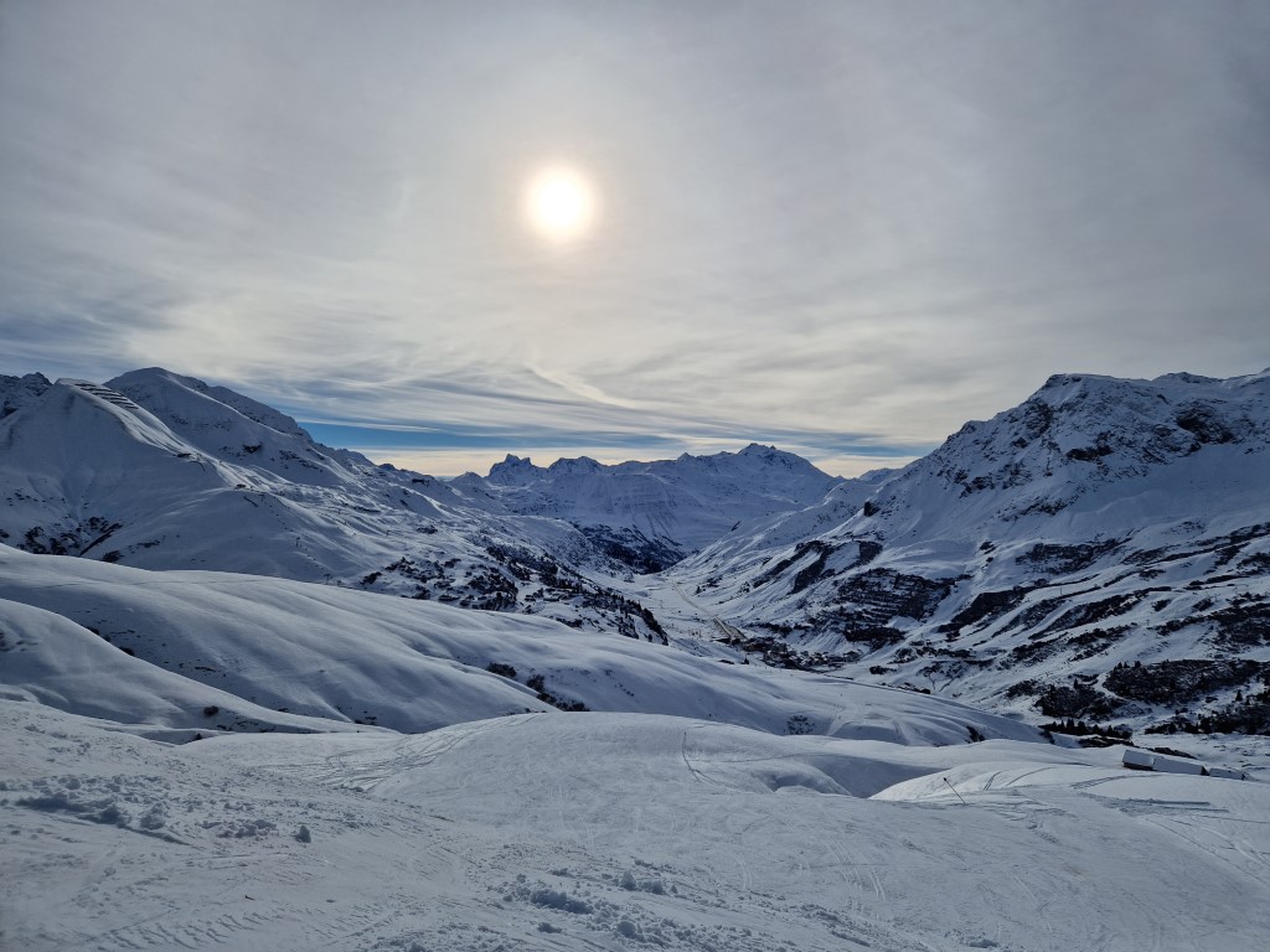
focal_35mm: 23
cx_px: 635
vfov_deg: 58.9
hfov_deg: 73.9
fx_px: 844
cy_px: 476
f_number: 1.8
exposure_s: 1/8480
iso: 50
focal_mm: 5.4
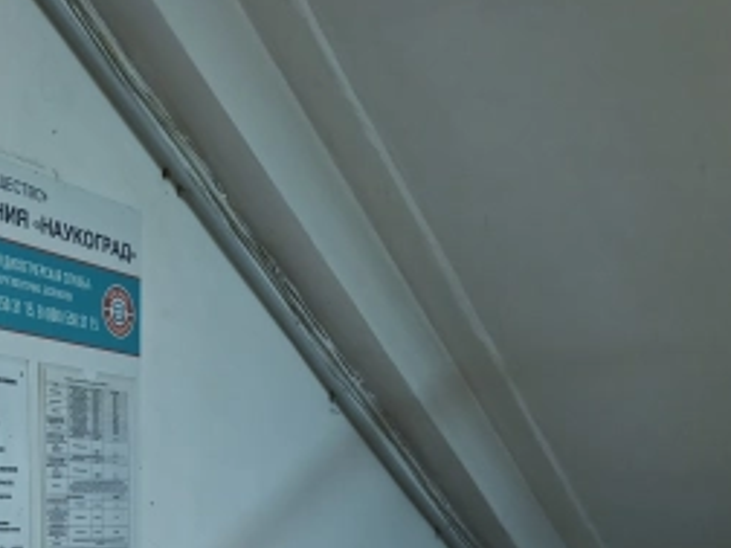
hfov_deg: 33.5
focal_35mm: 57
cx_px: 241
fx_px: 1204
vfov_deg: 24.1
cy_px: 591
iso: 500
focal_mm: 5.35
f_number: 1.7
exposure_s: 1/50
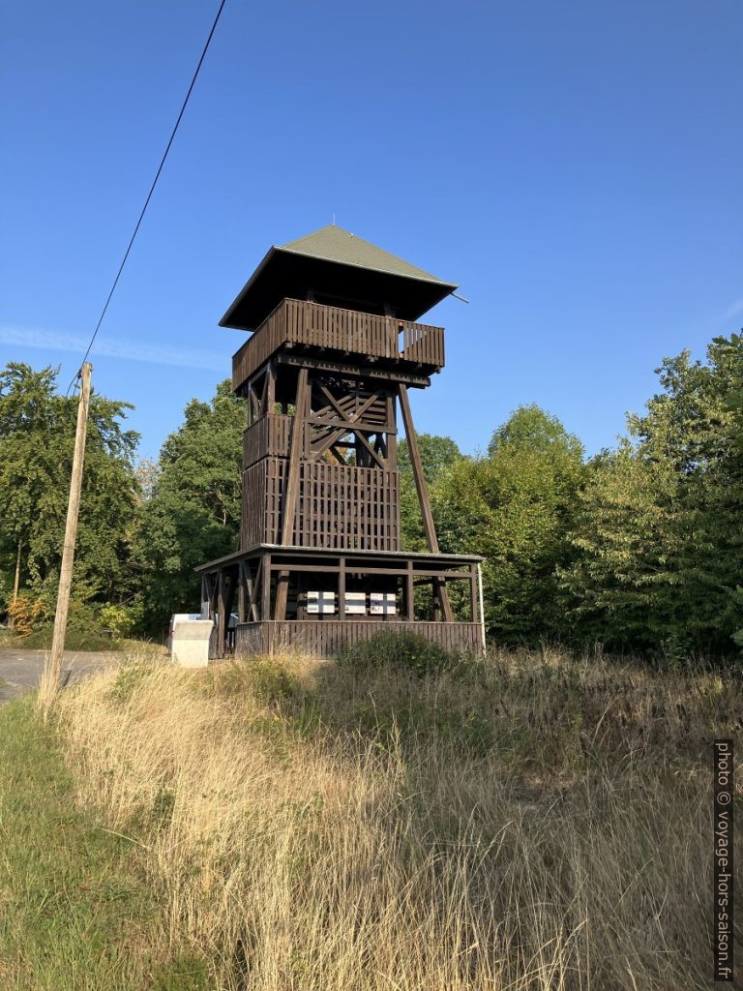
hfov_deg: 49.7
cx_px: 372
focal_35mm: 28
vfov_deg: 63.4
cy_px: 496
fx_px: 801
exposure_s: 1/923
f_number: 1.8
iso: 32
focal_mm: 4
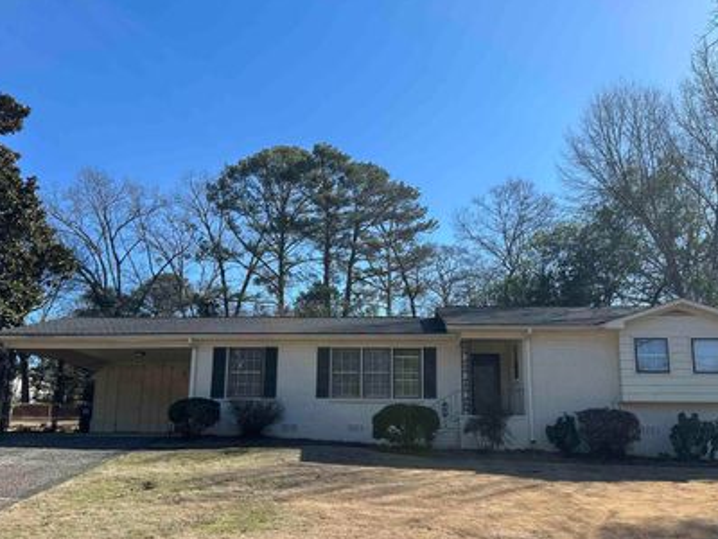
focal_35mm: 30
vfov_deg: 46.5
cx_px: 379
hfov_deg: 59.9
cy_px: 330
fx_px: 622
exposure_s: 1/3356
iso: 80
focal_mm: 6.86
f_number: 1.78
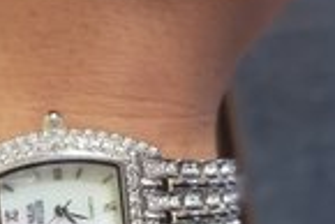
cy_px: 225
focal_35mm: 64
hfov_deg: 30.8
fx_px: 596
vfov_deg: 20.6
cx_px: 77
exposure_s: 1/17
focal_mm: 4.3
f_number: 1.5
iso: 250
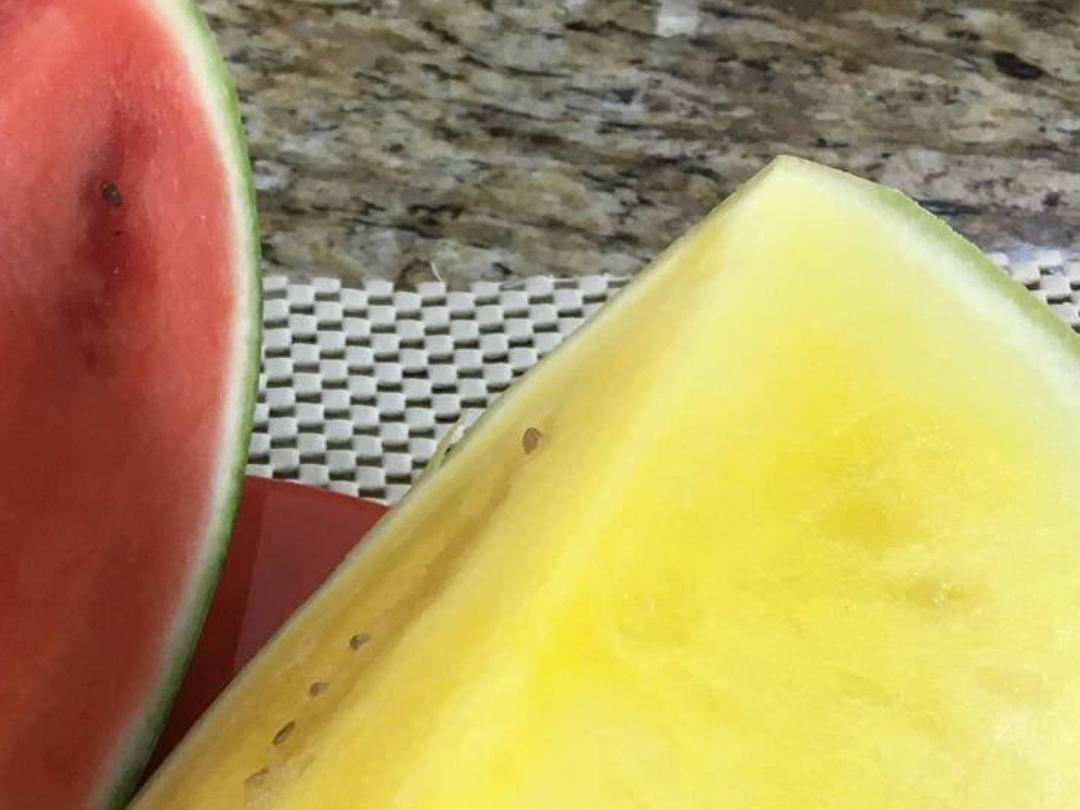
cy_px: 967
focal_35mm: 80
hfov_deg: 23.8
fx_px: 2496
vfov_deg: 17.6
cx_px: 126
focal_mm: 4.15
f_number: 2.2
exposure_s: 1/30
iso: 80
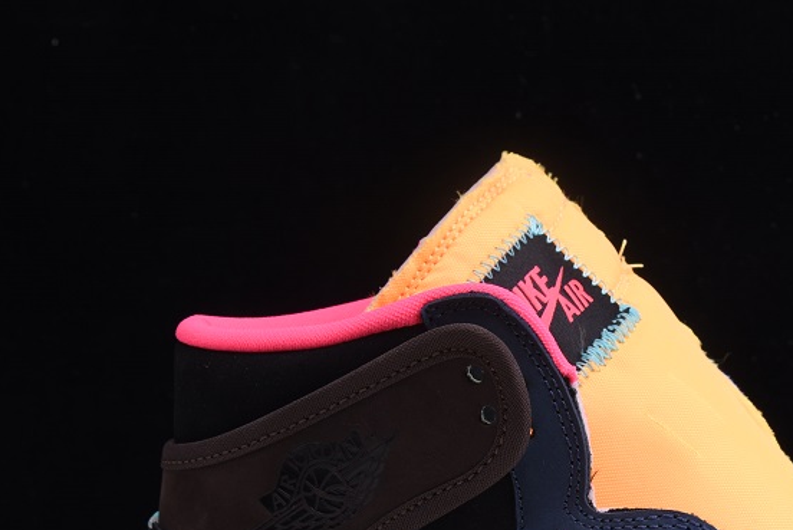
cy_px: 552
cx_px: 677
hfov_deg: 16.1
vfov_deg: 10.8
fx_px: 2778
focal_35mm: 126
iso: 100
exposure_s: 1/125
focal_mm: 58
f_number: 13
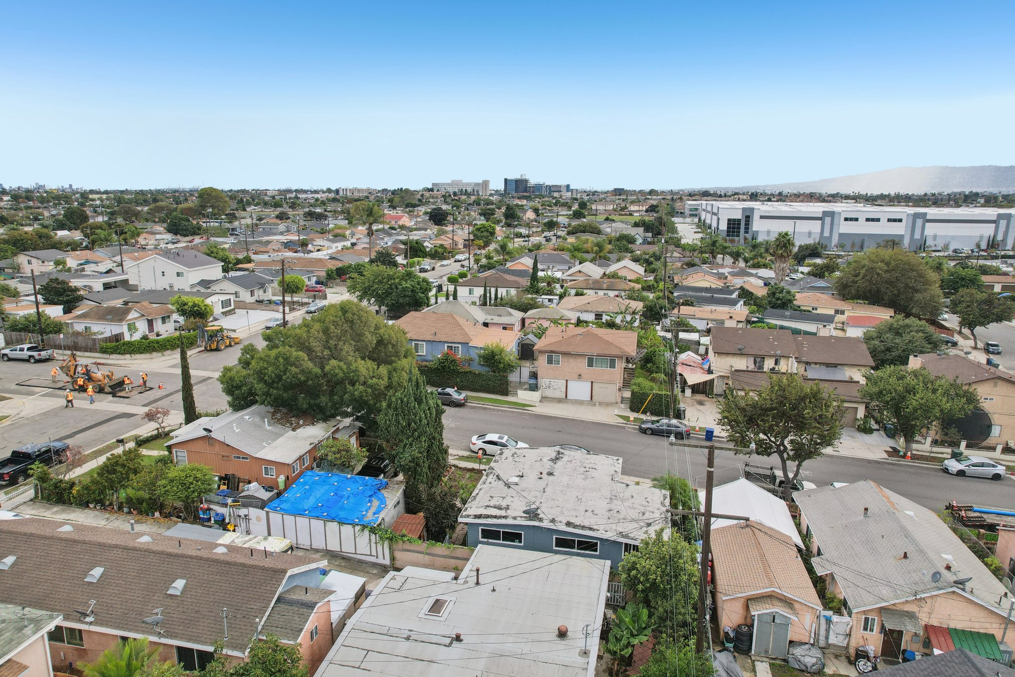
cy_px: 338
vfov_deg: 57.2
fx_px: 620
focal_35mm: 22
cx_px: 508
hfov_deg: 78.6
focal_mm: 8.4
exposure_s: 1/1600
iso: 100
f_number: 2.8
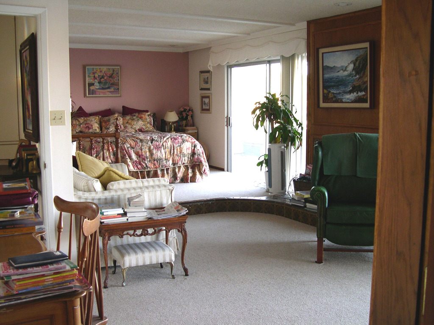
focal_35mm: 38
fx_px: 476
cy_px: 162
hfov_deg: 49.0
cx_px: 217
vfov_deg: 37.7
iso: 100
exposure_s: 1/13.1
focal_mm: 8
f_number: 2.8
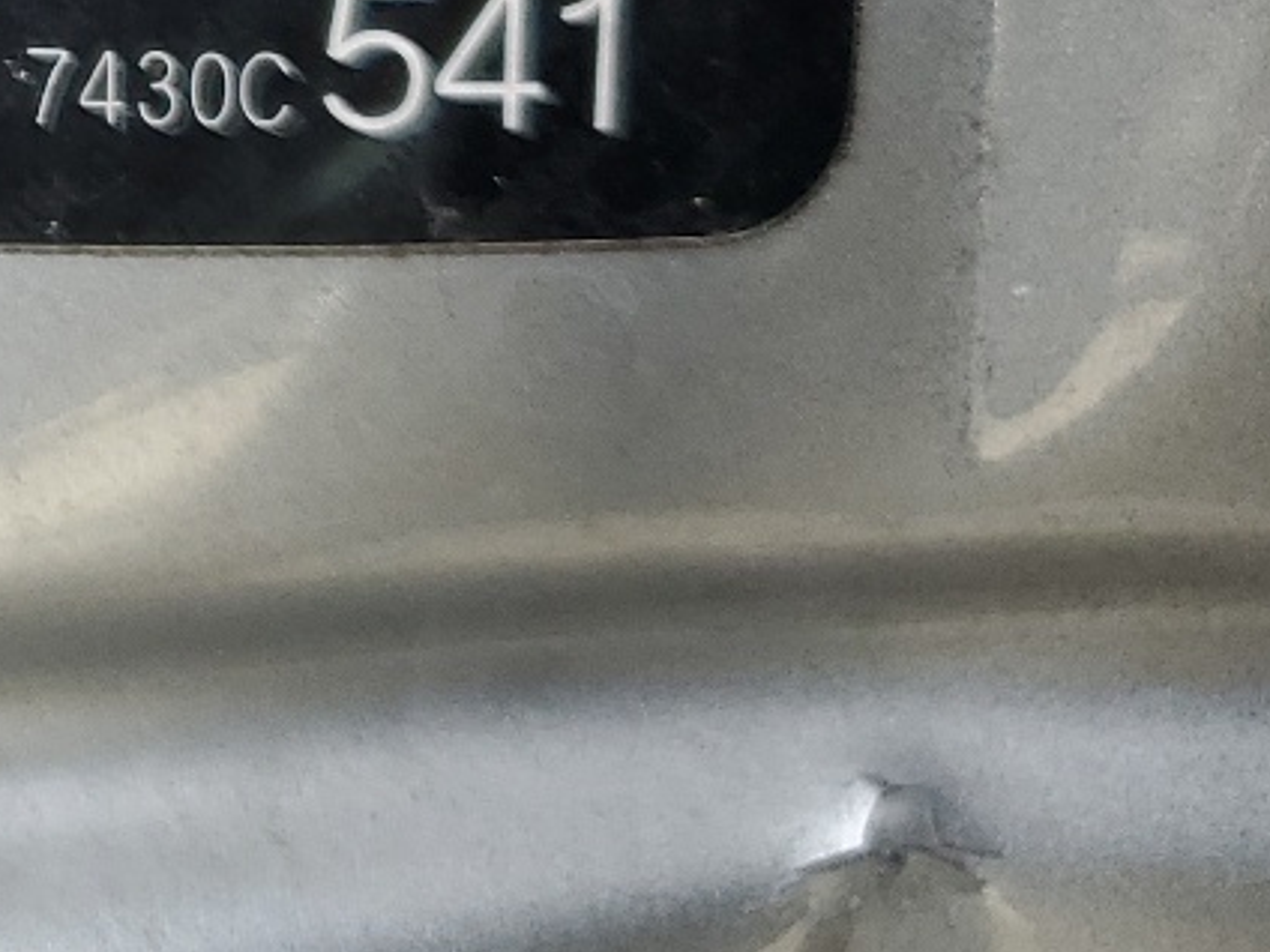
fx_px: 3595
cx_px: -812
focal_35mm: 98
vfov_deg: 13.6
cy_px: -718
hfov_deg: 17.3
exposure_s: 1/175
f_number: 1.5
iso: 50
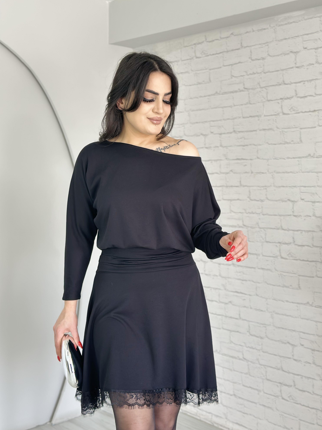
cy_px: 219
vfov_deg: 38.9
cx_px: 164
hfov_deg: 29.7
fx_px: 608
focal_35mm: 49
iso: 80
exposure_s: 1/100
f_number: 1.78
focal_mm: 6.86
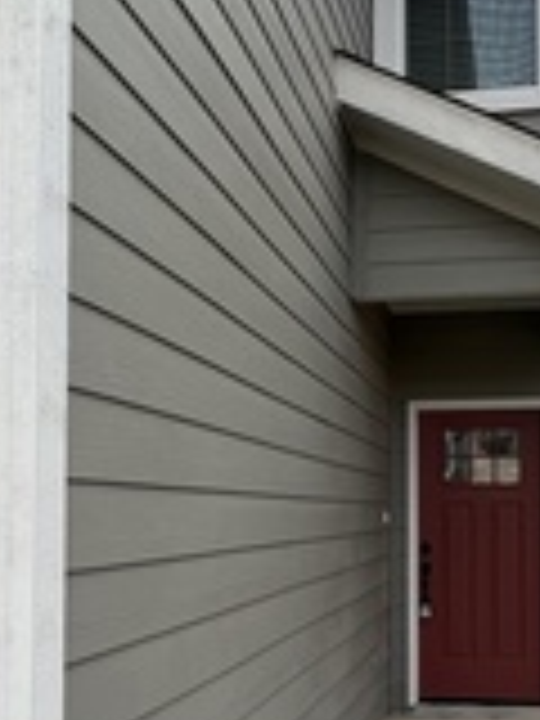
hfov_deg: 36.3
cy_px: 500
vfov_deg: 46.8
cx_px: 378
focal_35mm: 39
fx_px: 811
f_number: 1.8
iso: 32
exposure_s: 1/412
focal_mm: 1.57
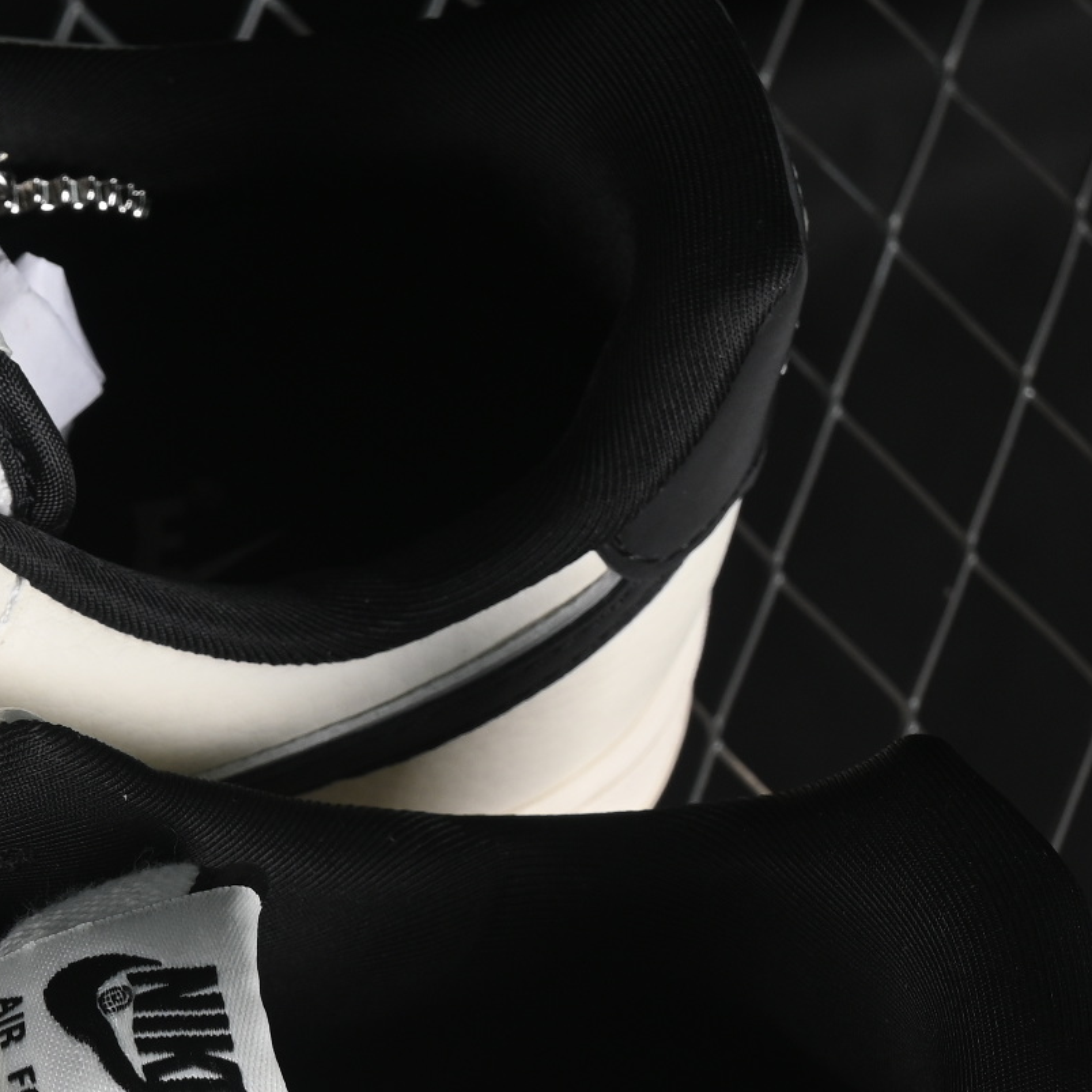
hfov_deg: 7.8
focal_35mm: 221
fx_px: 7888
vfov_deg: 7.9
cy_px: 1190
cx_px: -356
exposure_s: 1/80
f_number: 7.1
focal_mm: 50
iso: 160
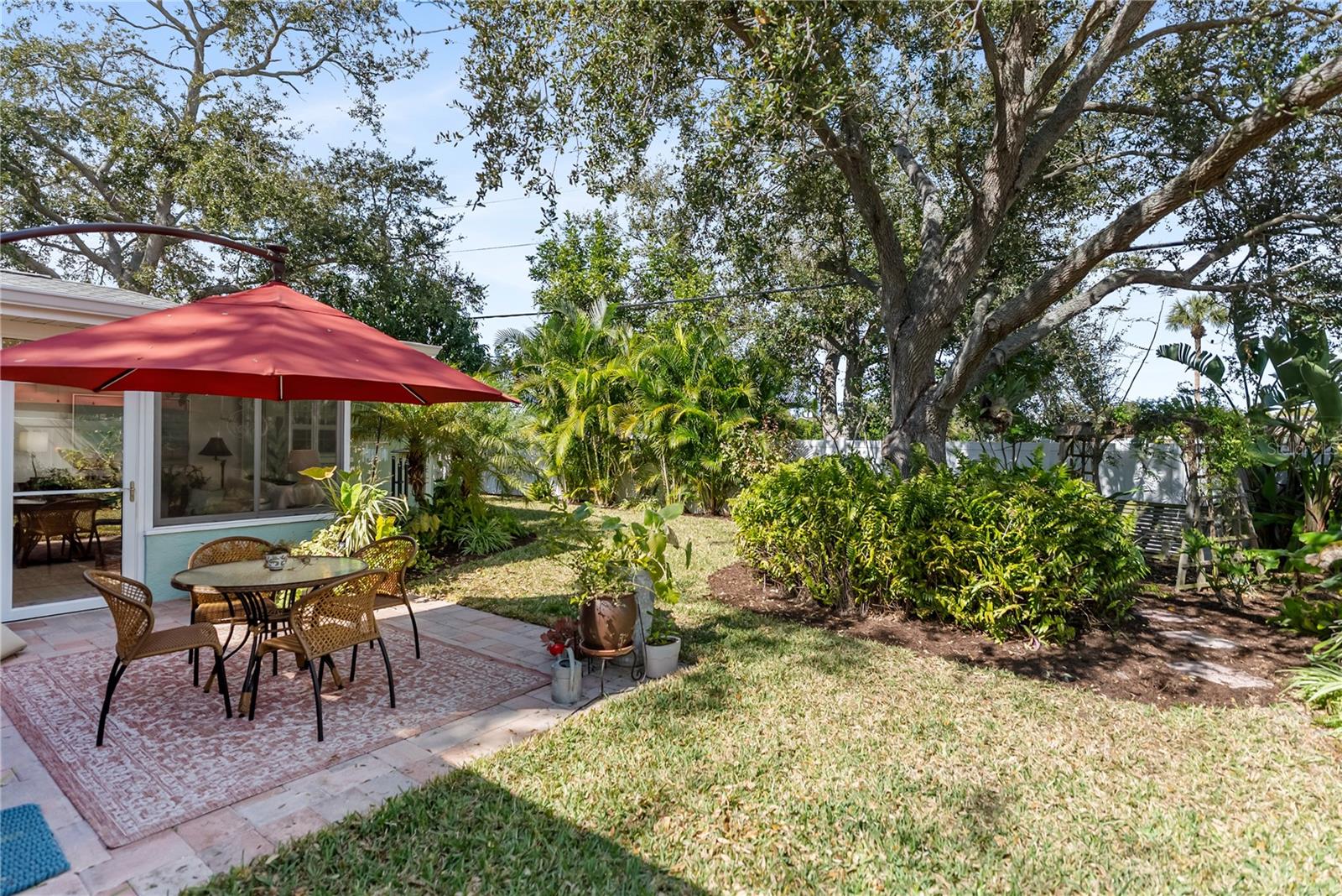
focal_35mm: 16
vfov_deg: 73.8
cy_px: 448
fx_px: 597
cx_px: 671
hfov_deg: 96.7
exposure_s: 1/1600
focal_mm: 16
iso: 100
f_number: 2.8
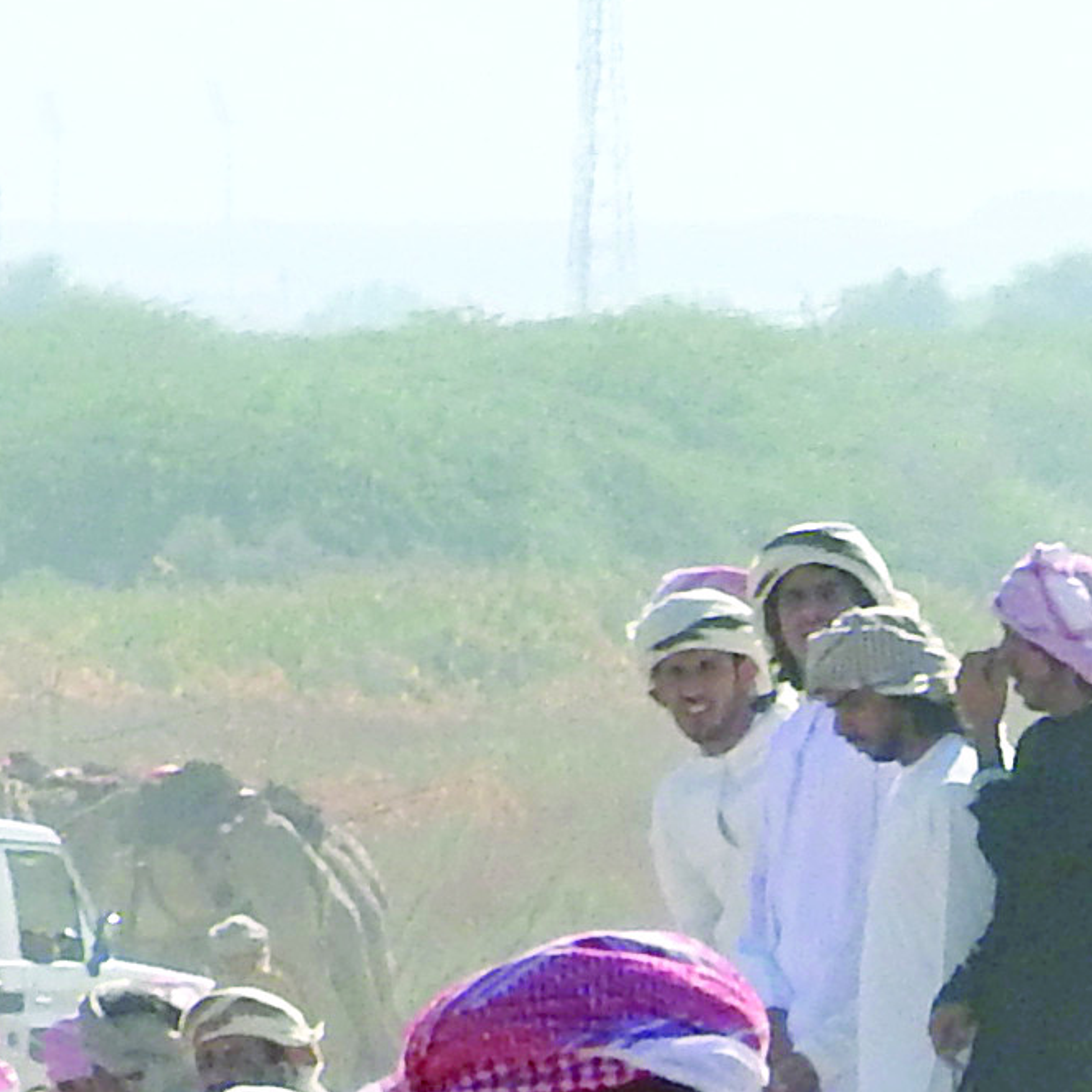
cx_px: 2967
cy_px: 2251
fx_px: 37189
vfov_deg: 1.7
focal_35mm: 1042
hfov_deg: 1.7
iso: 100
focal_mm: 30.5
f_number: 5.2
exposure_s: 1/800
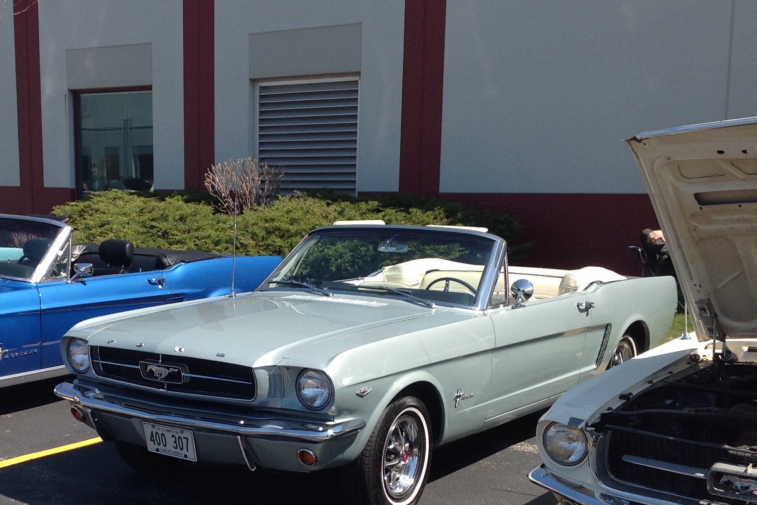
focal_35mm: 58
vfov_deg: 23.2
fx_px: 1220
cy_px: 355
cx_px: 241
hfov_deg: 34.1
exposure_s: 1/1163
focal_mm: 4.28
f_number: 2.4
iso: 50
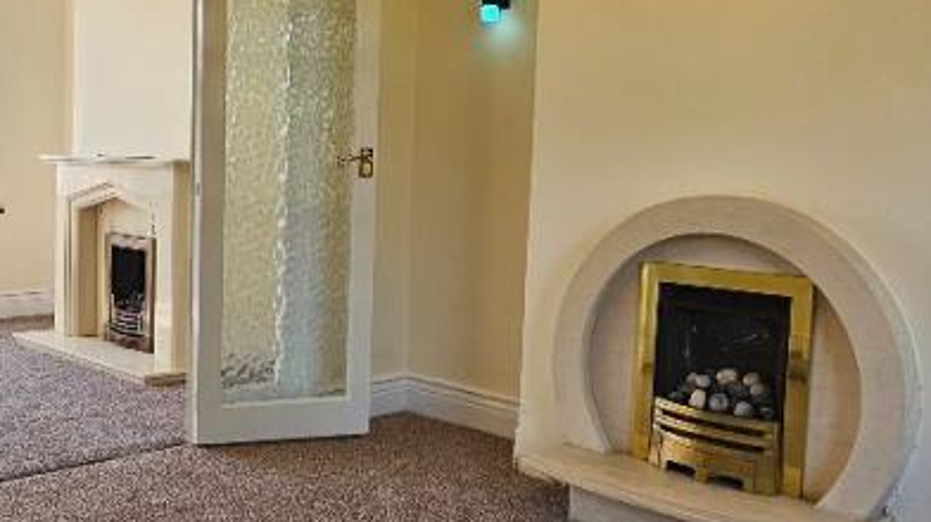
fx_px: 913
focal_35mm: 37
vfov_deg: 31.9
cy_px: 240
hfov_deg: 53.7
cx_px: 373
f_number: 2.2
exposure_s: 1/100
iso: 64
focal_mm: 2.2
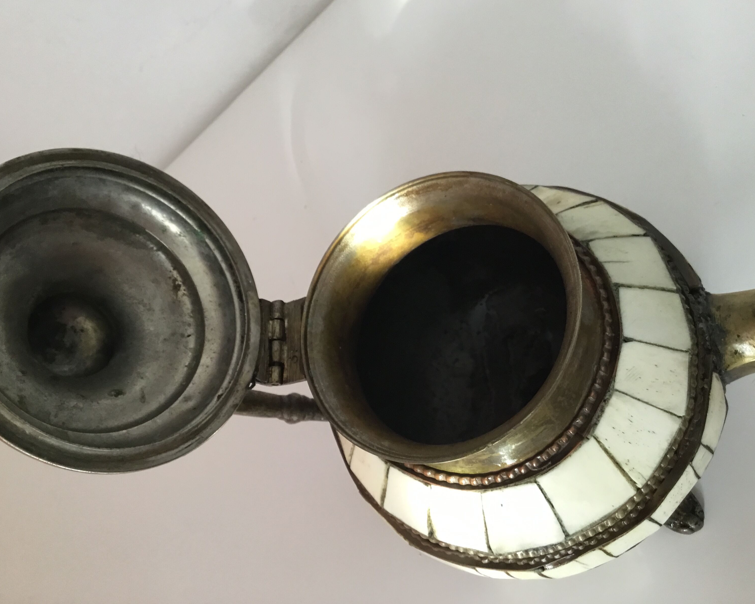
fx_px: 737
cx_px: 377
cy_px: 296
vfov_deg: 44.5
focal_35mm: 33
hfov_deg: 54.2
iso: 80
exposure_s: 1/30
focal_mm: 3.3
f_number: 2.4
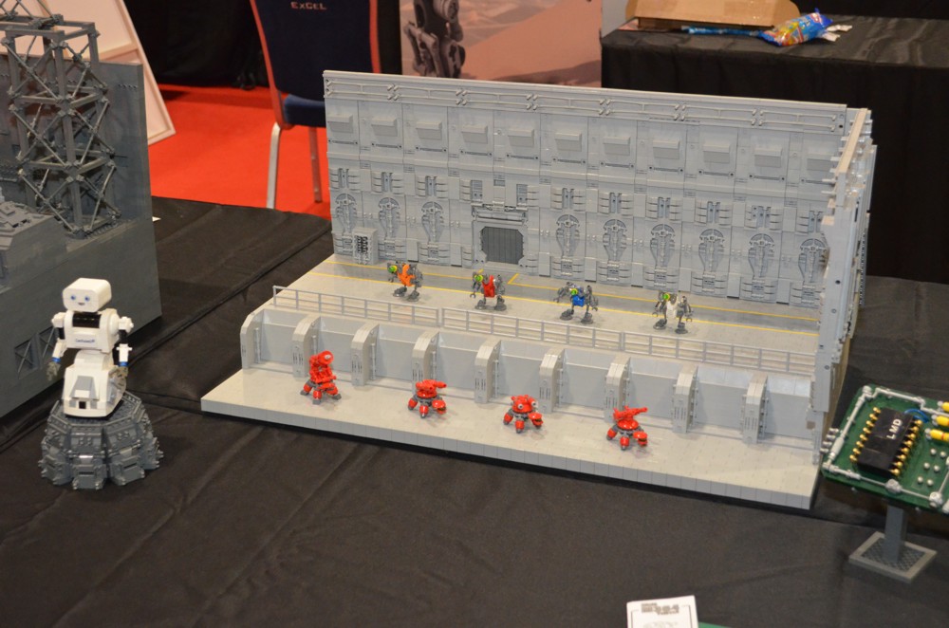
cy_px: 314
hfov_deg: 37.9
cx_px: 474
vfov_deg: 25.6
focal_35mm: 52
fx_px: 1381
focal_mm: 35
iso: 3200
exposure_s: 1/60
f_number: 5
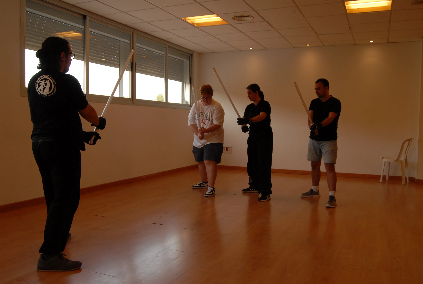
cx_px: 212
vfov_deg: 40.1
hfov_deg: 57.1
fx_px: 389
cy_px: 142
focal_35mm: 33
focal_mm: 22
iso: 400
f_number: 6.3
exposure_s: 1/90
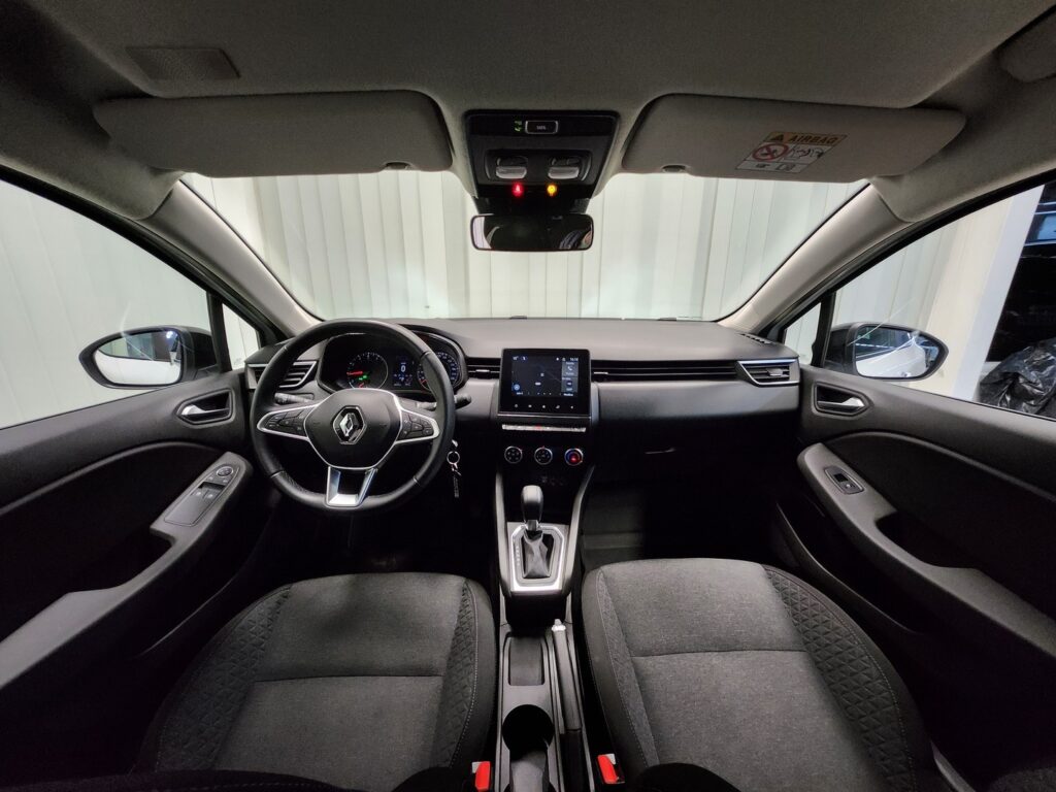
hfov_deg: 106.2
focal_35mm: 13
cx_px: 528
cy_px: 396
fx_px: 397
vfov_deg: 89.9
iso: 400
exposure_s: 1/50
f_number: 2.2
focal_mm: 1.74
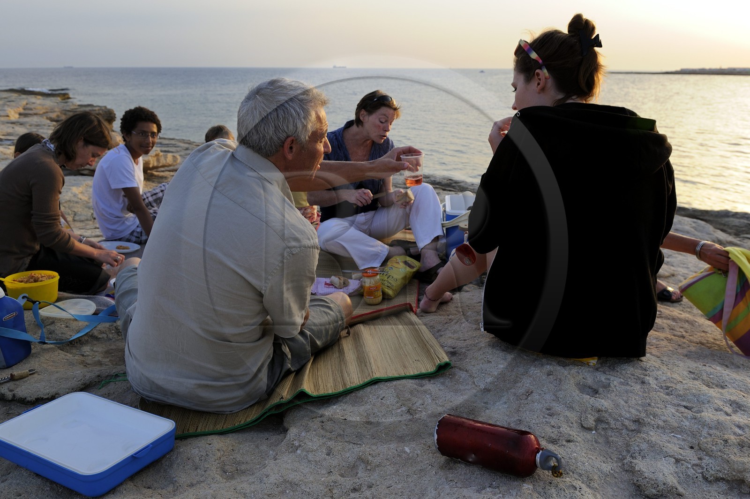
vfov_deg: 53.1
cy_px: 250
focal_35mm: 24
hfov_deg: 73.8
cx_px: 375
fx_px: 500
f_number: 5.6
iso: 200
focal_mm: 24
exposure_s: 1/160
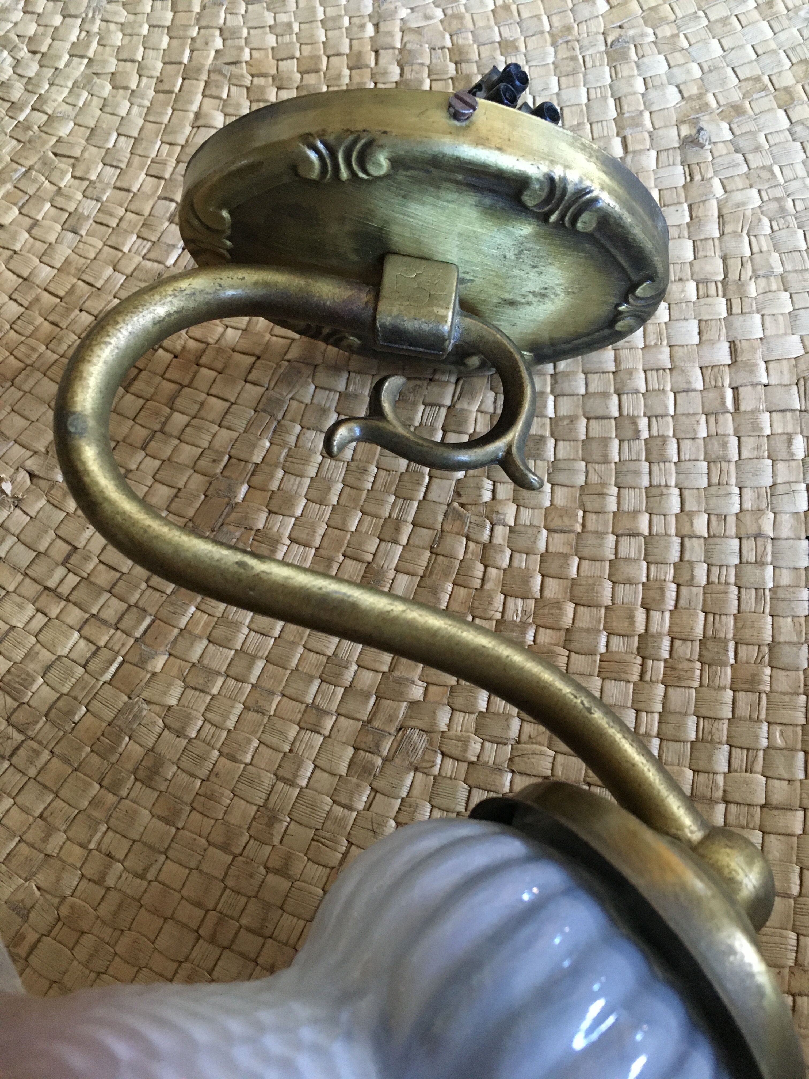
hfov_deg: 48.2
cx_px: 404
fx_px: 904
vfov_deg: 61.7
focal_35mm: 29
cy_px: 540
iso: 200
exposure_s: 1/17
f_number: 2.2
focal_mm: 4.15
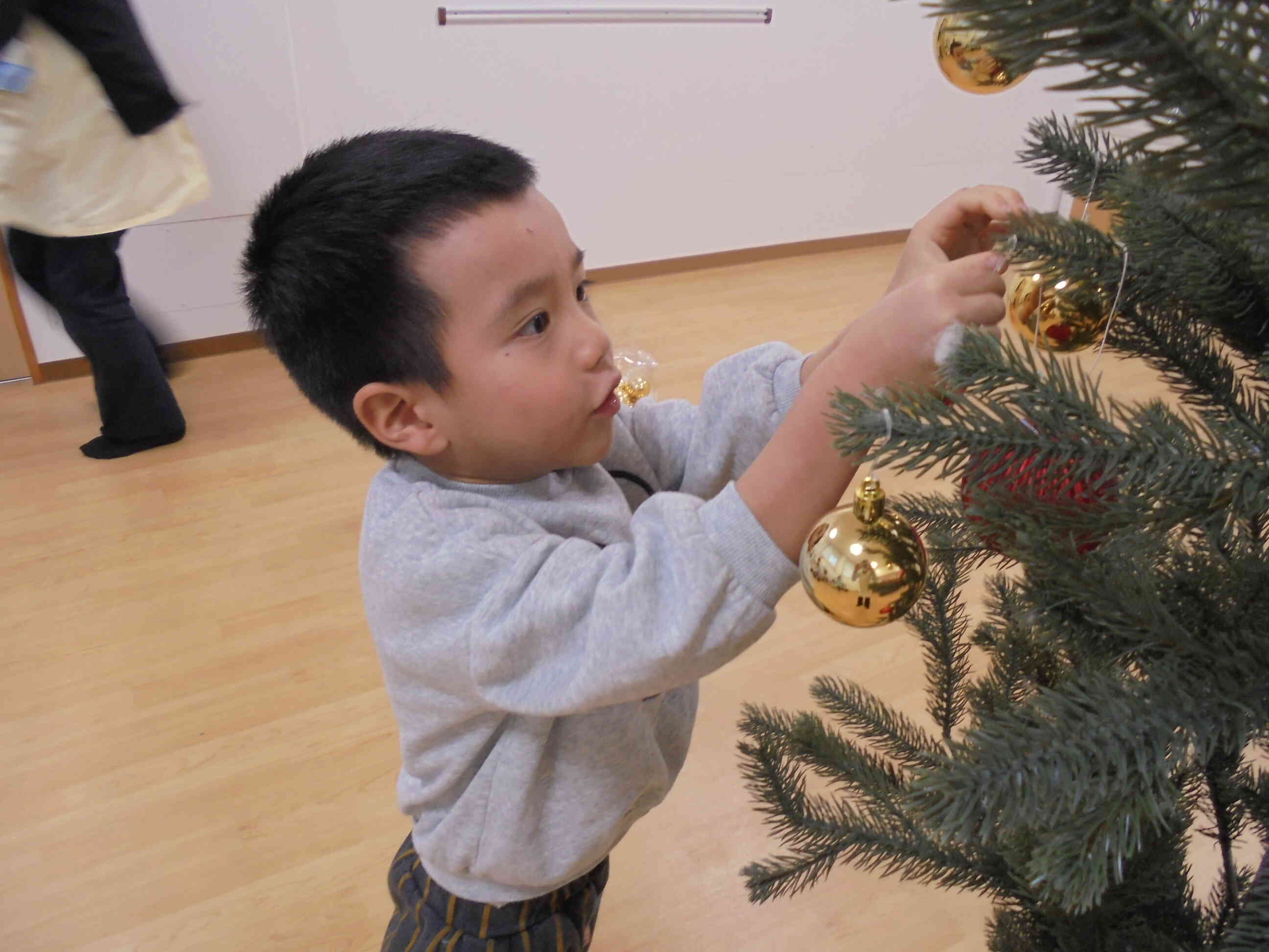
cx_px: 634
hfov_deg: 67.3
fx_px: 953
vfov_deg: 53.1
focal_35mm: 26
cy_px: 476
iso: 200
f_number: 3.5
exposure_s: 1/30
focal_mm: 4.6
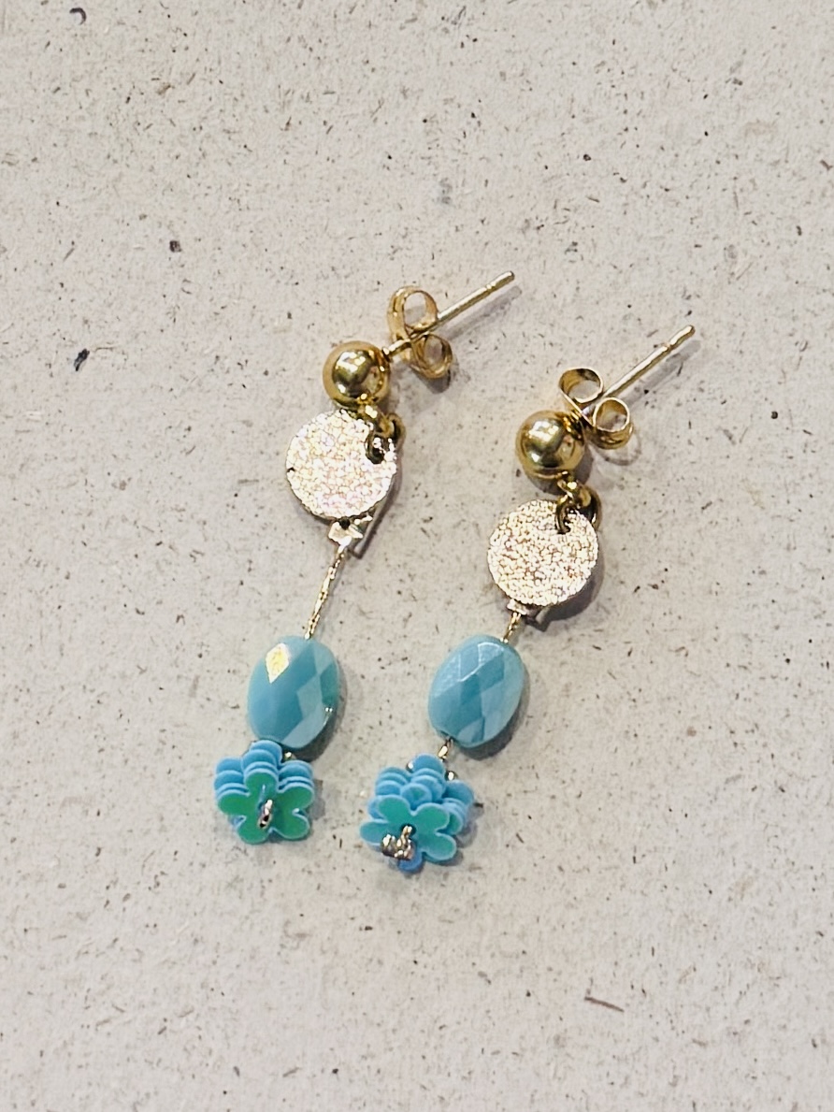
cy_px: 556
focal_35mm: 24
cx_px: 417
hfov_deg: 56.8
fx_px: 771
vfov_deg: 71.6
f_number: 1.78
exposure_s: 1/100
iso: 125
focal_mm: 6.76
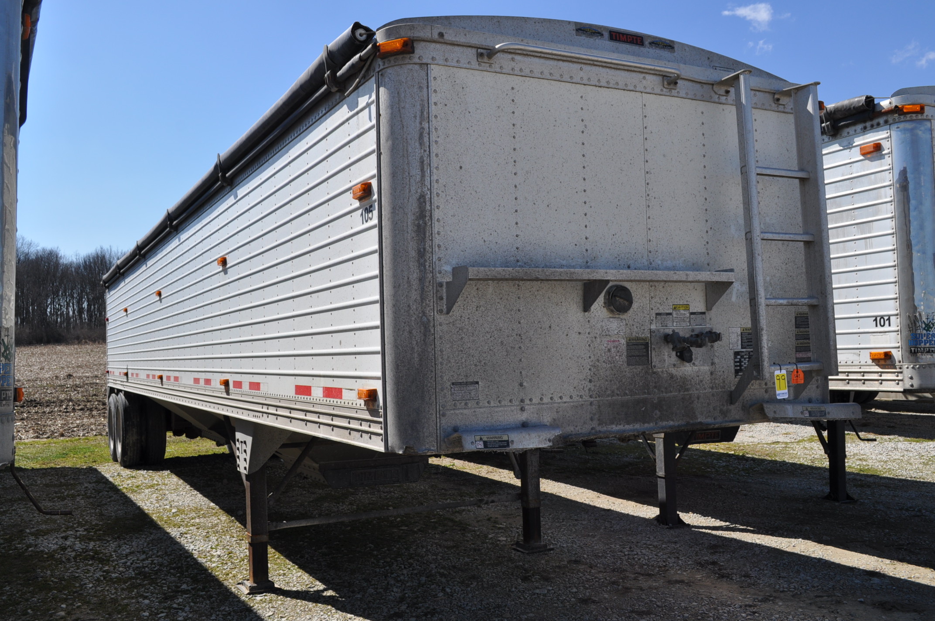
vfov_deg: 39.9
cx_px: 468
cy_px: 310
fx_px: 856
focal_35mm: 33
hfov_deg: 57.3
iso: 200
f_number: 10
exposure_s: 1/400
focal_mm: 22
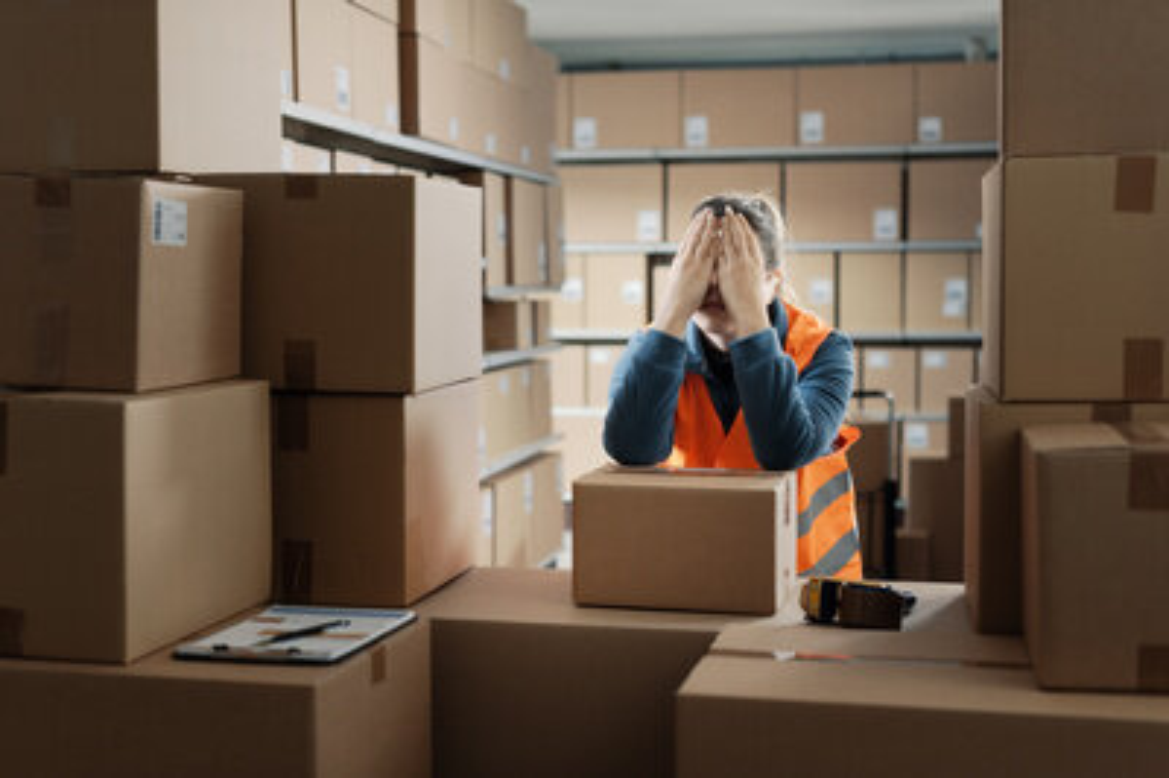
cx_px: 584
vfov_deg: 26.9
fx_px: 1622
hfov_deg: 39.6
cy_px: 389
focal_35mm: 50
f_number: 2.5
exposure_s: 1/50
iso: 250
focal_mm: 50
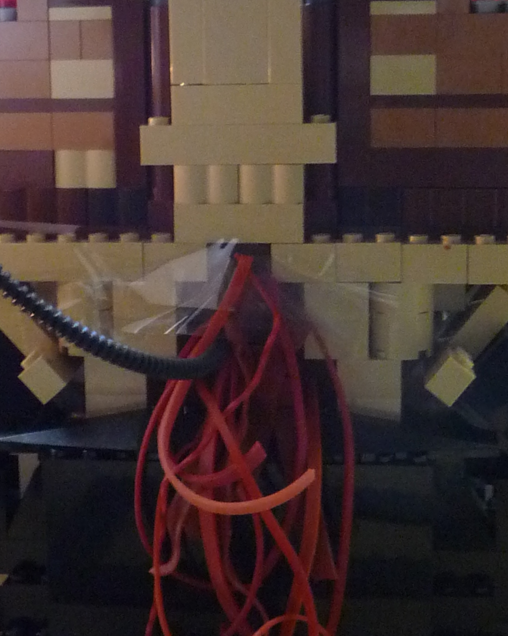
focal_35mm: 83
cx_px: 245
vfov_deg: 23.0
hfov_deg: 18.5
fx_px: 1560
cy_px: 330
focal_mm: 4.7
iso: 400
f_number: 3.3
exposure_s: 1/8
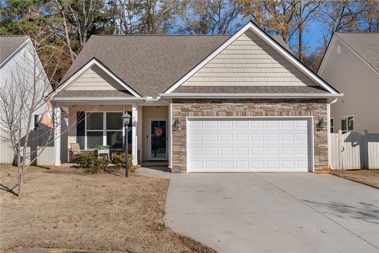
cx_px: 190
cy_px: 126
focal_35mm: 35
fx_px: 369
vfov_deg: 37.9
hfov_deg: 54.4
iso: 400
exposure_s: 1/1600
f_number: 8
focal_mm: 35
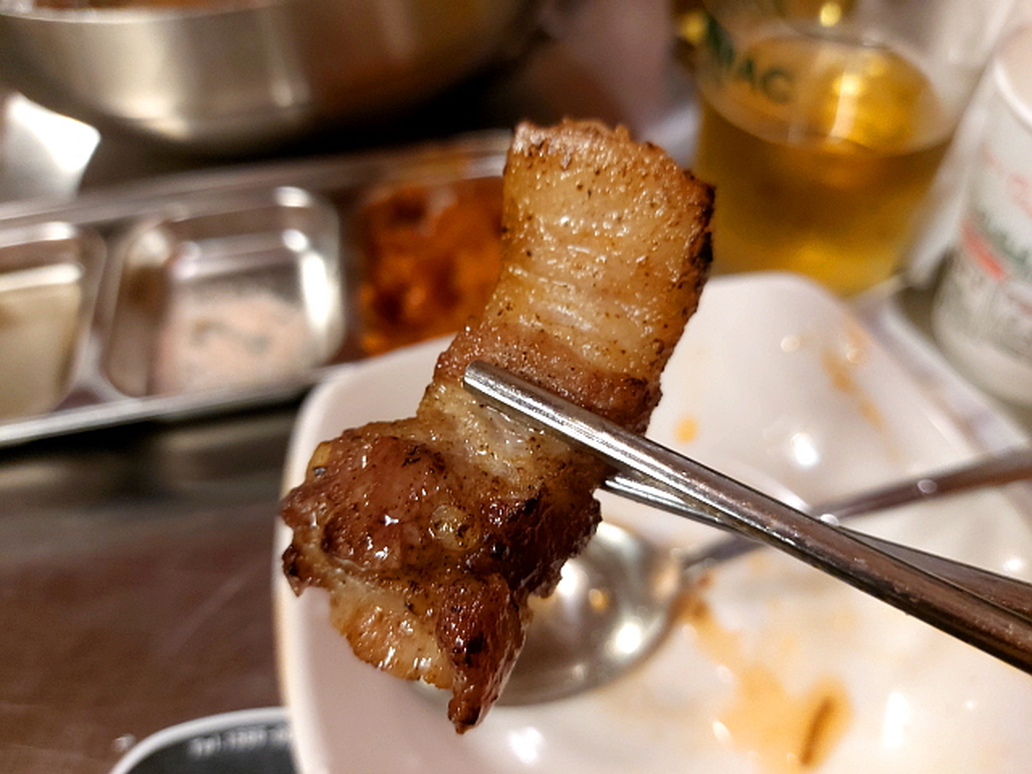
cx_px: 516
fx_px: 745
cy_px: 387
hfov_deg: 69.4
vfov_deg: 54.9
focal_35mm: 25
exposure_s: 1/24
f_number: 2
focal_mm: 4.58
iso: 400
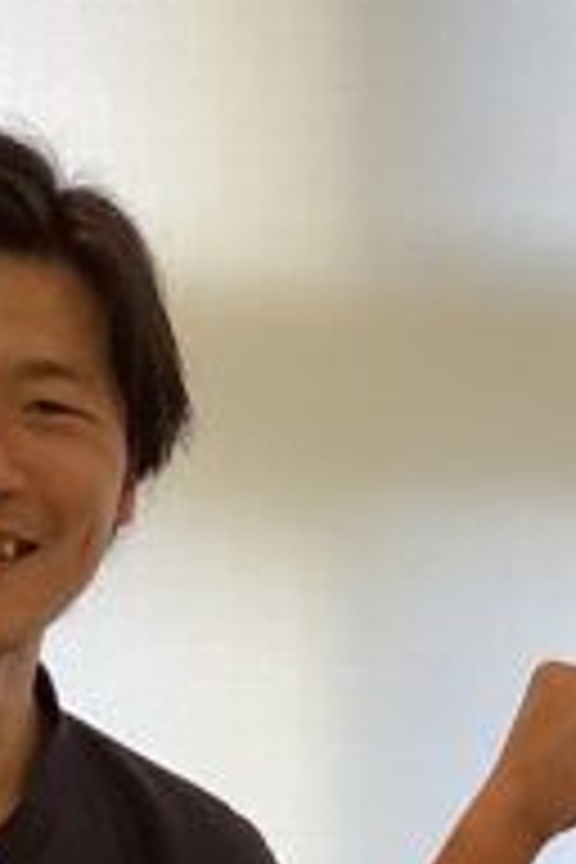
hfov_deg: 10.3
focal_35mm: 129
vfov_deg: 15.5
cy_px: 904
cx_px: 801
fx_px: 3096
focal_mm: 3.3
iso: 80
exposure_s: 1/60
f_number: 2.4
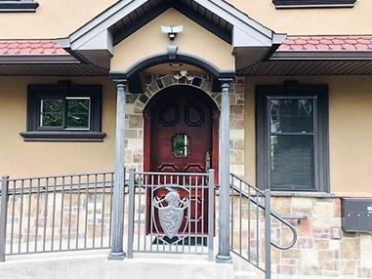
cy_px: 128
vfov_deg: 36.8
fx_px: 419
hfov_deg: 47.8
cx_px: 174
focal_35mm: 39
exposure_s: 1/40
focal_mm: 4.15
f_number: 2.2
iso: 25
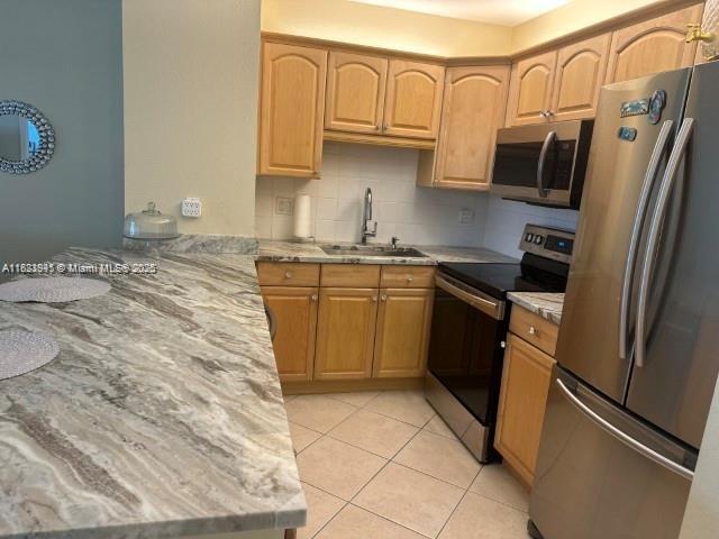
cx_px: 360
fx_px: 498
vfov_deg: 56.8
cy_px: 270
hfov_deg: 71.6
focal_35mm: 24
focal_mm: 6.86
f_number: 1.78
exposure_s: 1/60
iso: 125
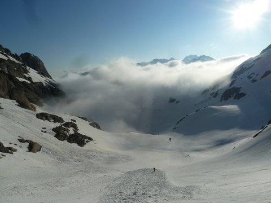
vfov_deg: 54.9
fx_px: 196
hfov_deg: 69.4
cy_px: 102
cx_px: 136
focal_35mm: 25
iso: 80
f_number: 6.3
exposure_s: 1/800
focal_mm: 4.1
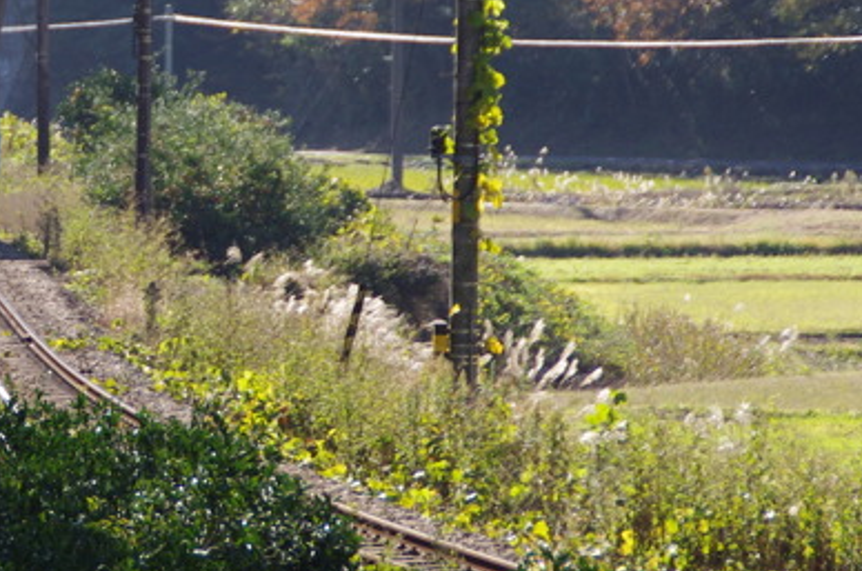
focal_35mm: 436
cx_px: -13
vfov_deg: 3.1
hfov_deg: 4.7
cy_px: 131
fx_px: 10418
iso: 160
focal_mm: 110
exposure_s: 1/250
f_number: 5.6
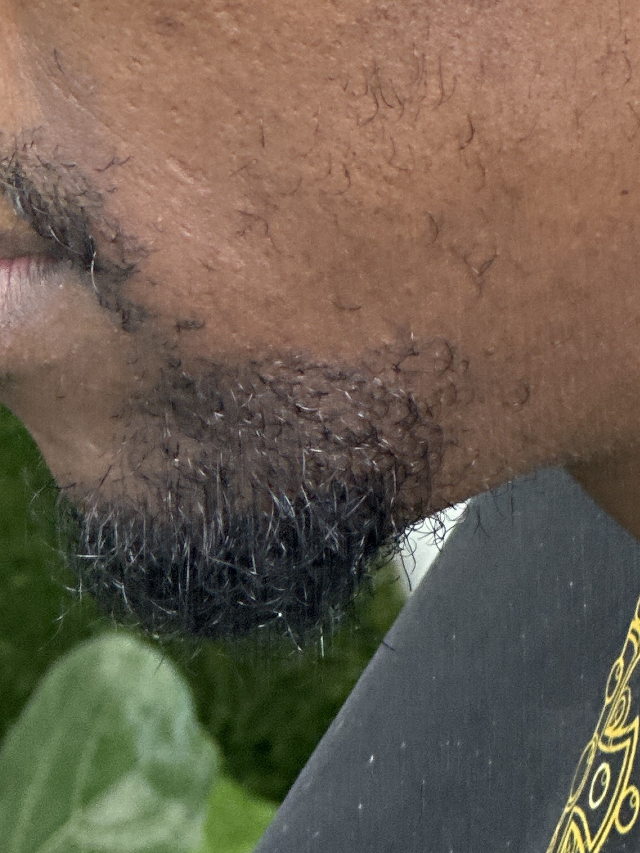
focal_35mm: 234
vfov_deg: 8.3
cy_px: -403
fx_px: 5769
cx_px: 340
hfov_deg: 6.3
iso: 125
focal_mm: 9
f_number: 2.8
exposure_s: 1/40
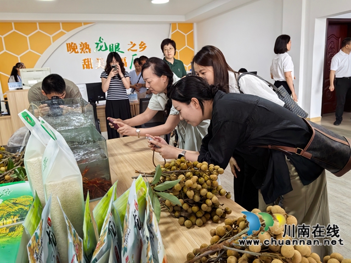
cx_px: 176
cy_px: 132
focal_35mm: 27
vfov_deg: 51.4
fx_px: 274
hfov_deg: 65.3
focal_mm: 5.52
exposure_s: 1/167
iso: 200
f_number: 1.9
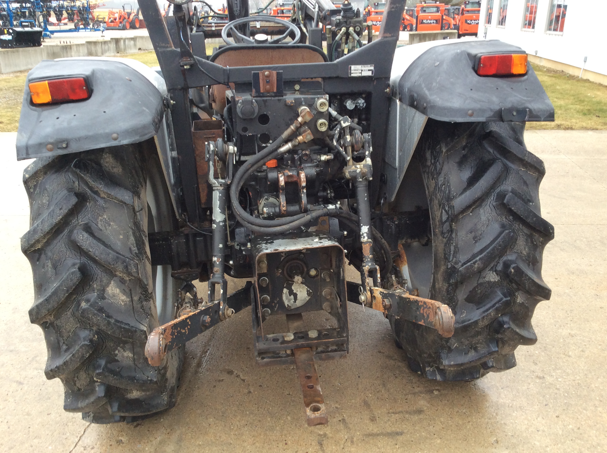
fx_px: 560
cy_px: 226
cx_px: 304
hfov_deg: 56.9
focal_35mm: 32
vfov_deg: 44.1
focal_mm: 3.3
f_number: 2.4
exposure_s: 1/120
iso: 50
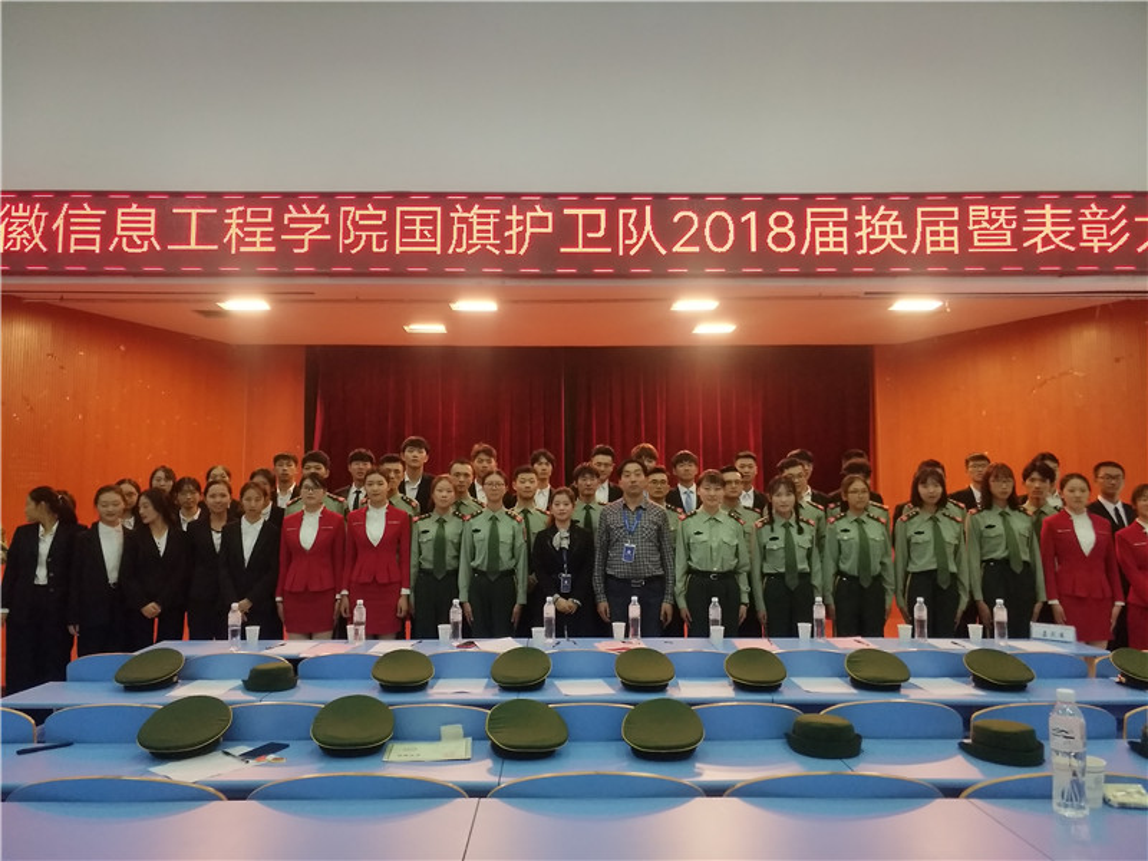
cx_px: 574
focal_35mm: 22
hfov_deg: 76.4
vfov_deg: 61.1
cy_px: 430
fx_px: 730
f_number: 2
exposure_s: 1/33.3
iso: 377
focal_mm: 3.79
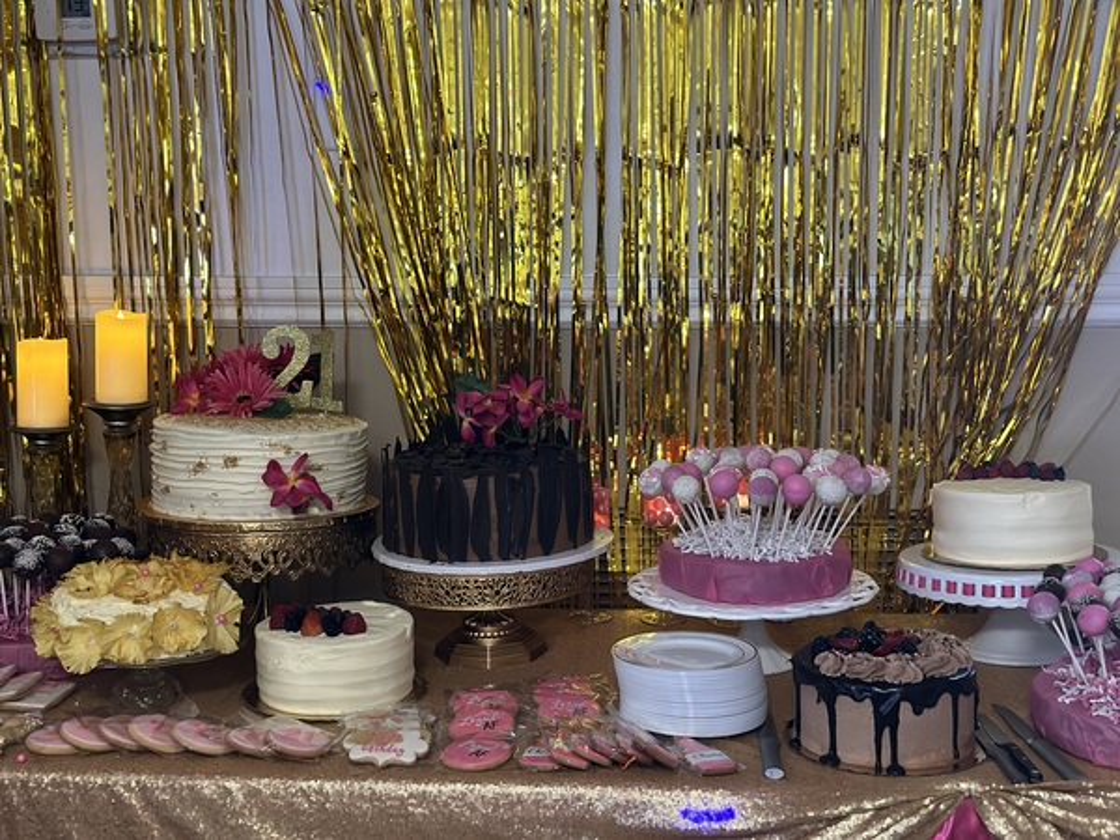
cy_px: 420
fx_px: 1553
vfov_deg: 30.3
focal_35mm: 48
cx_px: 560
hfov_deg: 39.7
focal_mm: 6.86
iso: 640
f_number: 1.78
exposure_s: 1/40
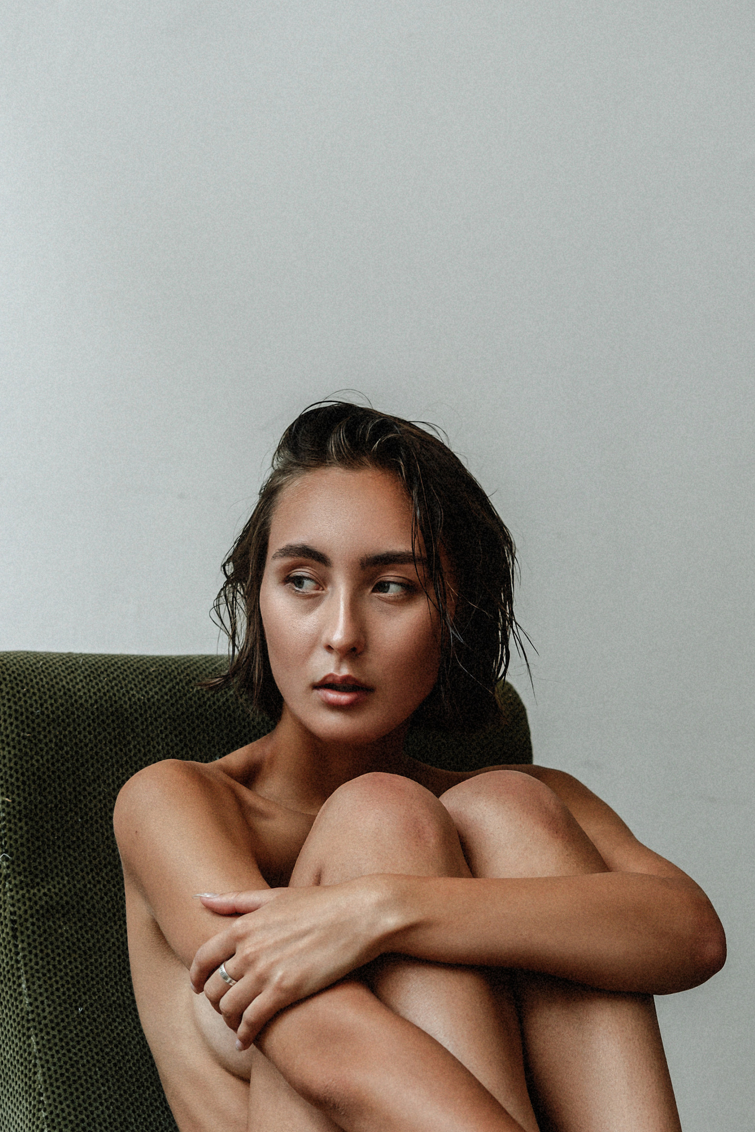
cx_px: 419
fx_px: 2766
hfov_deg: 15.5
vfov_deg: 22.8
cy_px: 924
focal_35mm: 88
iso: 400
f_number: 3.5
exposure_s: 1/125
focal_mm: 50
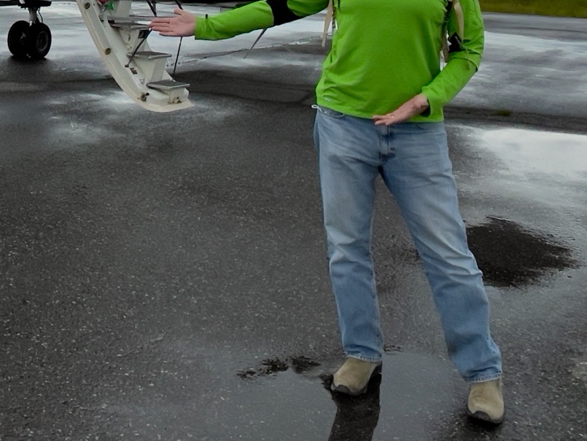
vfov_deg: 40.4
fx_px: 509
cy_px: -10
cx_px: 75
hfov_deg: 53.5
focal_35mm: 30
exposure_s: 1/2179
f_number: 2.4
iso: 25
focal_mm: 1.54
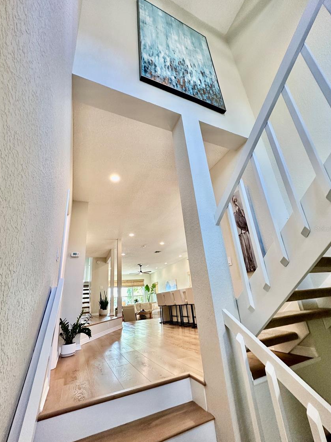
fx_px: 191
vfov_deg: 98.1
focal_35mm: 15
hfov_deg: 81.7
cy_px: 228
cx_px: 165
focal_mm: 2.22
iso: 200
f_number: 2.2
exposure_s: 1/120
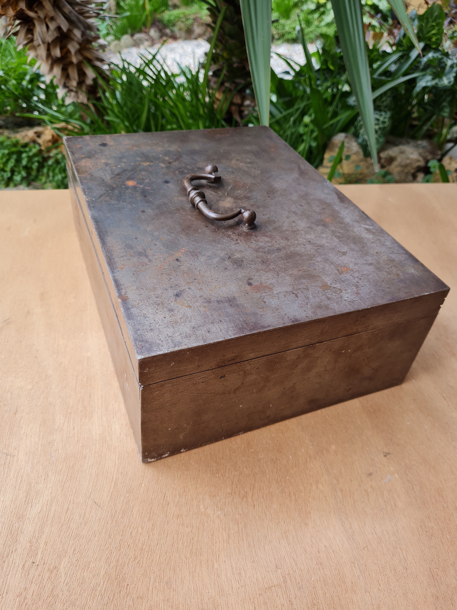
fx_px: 458
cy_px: 305
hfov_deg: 53.1
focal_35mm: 26
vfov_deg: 67.3
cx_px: 228
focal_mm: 5.4
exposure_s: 1/176
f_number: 1.8
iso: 50
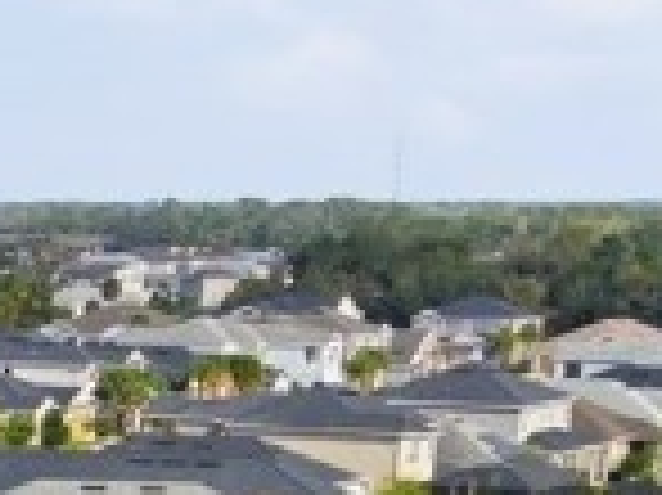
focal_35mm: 167
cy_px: 873
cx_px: -905
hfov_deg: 10.3
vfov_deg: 8.6
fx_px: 3191
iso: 100
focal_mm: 8.7
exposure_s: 1/3200
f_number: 1.8
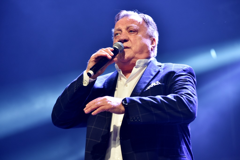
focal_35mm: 145
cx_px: 120
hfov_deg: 14.1
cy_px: 80
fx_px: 967
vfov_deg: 9.5
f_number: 4.5
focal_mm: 145
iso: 1000
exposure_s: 1/100
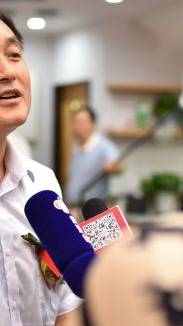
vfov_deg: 23.6
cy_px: 130
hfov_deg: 13.4
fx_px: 778
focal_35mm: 90
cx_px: 72
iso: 800
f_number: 1.8
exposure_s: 1/320
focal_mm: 35
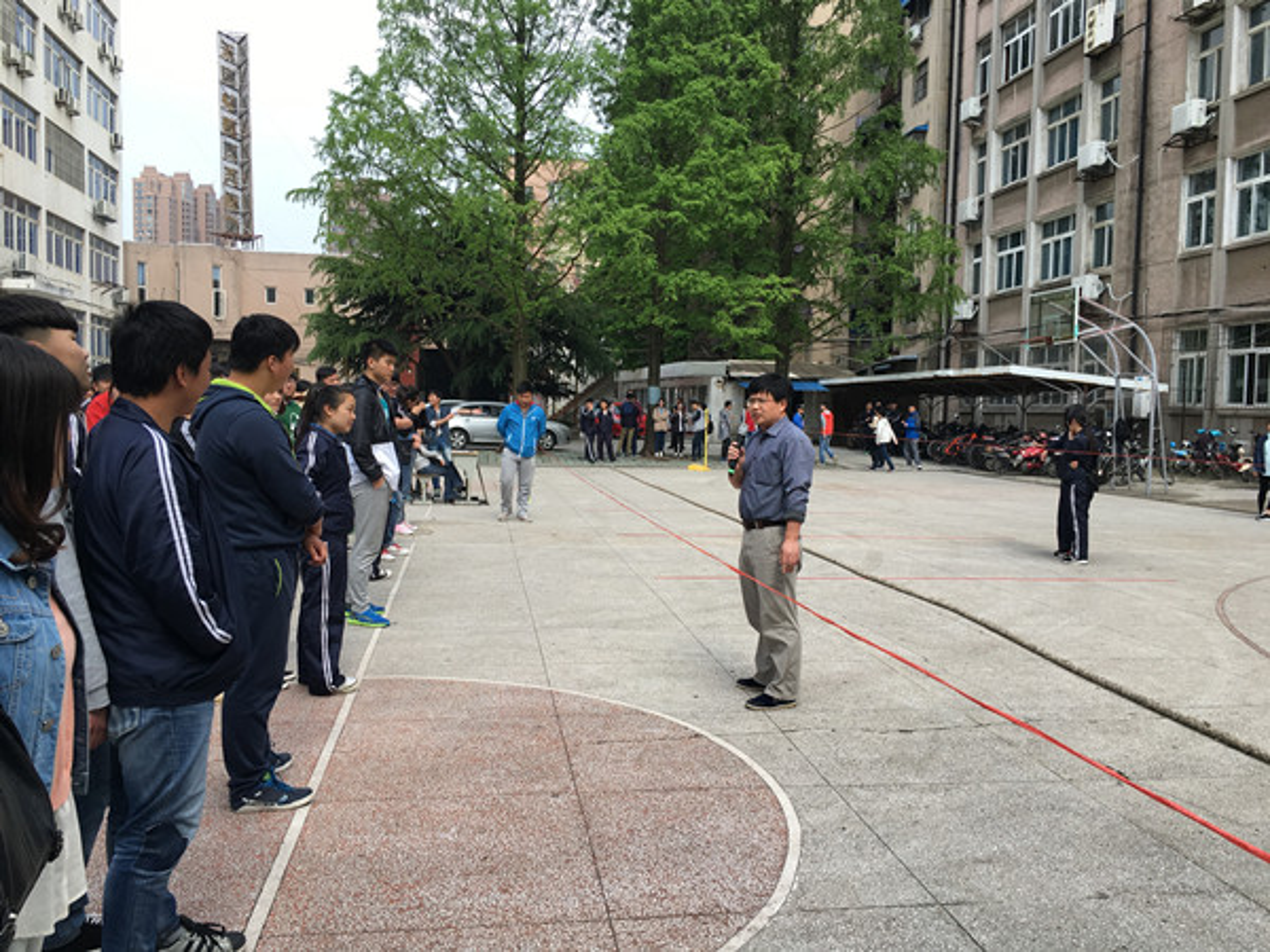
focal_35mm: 29
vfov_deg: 48.2
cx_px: 635
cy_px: 476
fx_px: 1064
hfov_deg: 61.7
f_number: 2.2
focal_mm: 4.15
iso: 25
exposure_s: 1/699
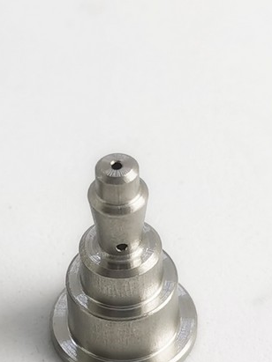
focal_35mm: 94
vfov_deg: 20.6
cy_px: 290
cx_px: 8
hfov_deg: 15.5
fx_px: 985
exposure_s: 1/977
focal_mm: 5.58
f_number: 1.8
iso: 50
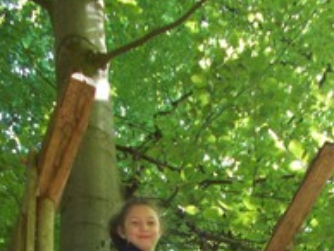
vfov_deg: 18.6
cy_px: 407
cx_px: 204
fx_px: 647
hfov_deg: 28.8
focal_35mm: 67
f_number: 3.2
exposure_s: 1/25
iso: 180
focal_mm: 4.6
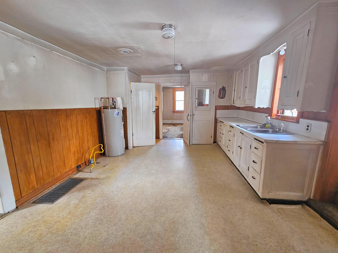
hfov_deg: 106.2
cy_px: 126
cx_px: 169
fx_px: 127
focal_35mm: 13
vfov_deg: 89.9
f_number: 2.2
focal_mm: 2.2
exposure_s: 1/77.4
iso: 250
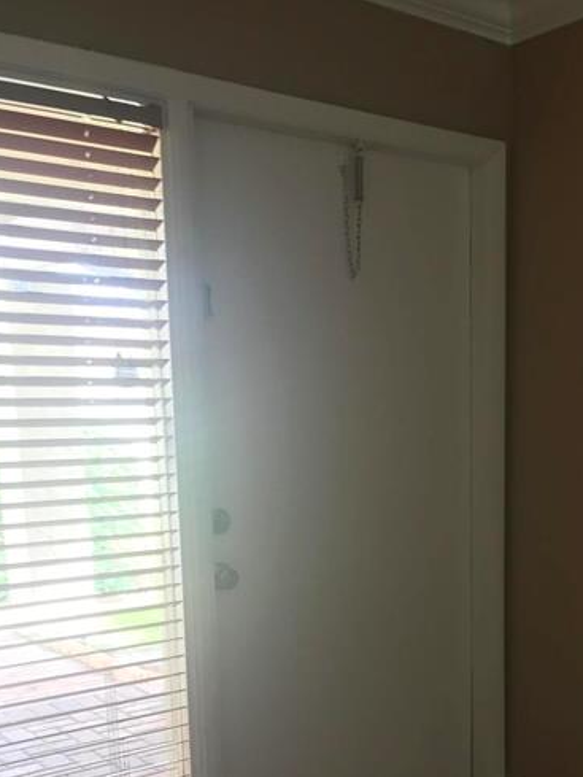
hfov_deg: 32.2
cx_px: 450
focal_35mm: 44
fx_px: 988
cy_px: 558
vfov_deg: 42.0
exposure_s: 1/40
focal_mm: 3.99
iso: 25
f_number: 1.8
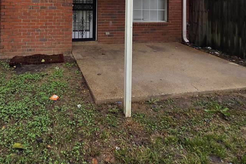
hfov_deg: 65.7
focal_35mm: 27
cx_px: 83
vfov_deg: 40.3
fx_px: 184
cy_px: -9
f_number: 2.2
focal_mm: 2.2
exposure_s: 1/323
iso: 50
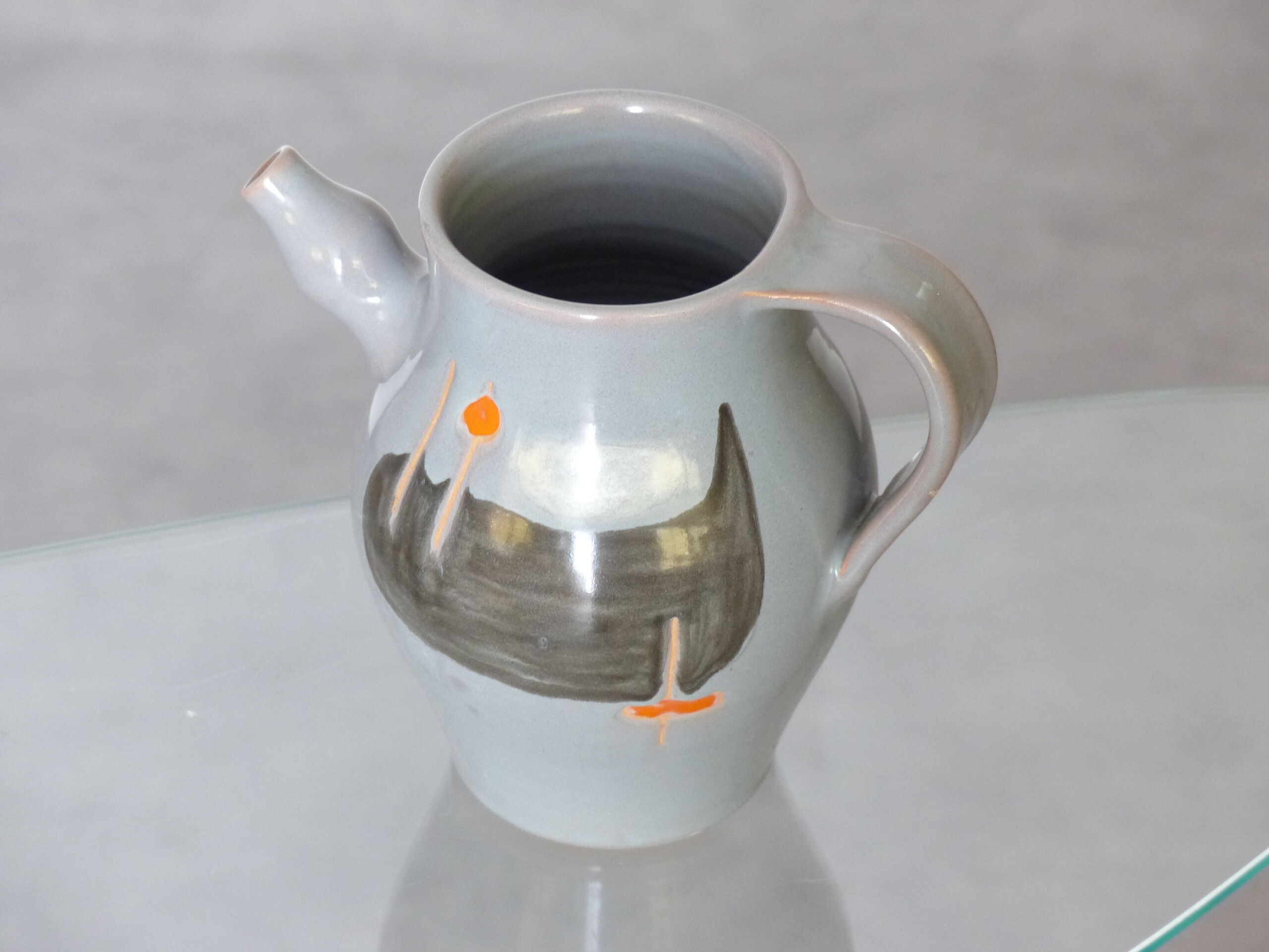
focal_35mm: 128
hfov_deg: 15.4
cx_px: 634
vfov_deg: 11.6
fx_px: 4692
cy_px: 476
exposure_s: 1/30
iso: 400
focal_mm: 23.1
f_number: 2.8
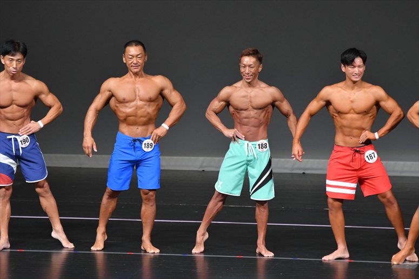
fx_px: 3665
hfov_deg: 6.5
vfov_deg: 4.4
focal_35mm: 315
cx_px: 210
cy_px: 140
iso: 4000
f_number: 5.6
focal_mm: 210
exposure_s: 1/400
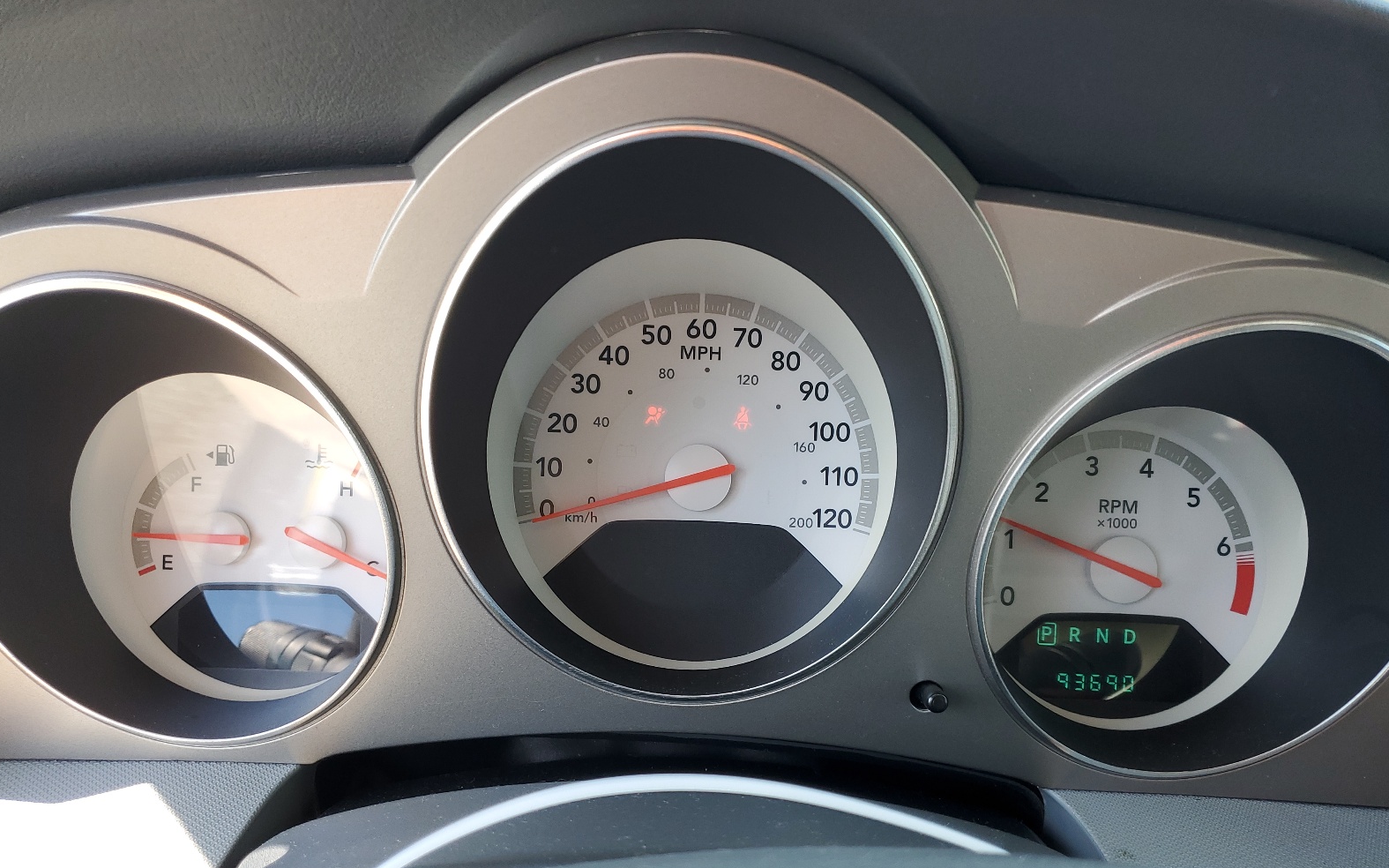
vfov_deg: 44.4
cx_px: 698
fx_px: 1060
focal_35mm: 28
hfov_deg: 66.5
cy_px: 501
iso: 50
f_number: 1.5
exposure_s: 1/227
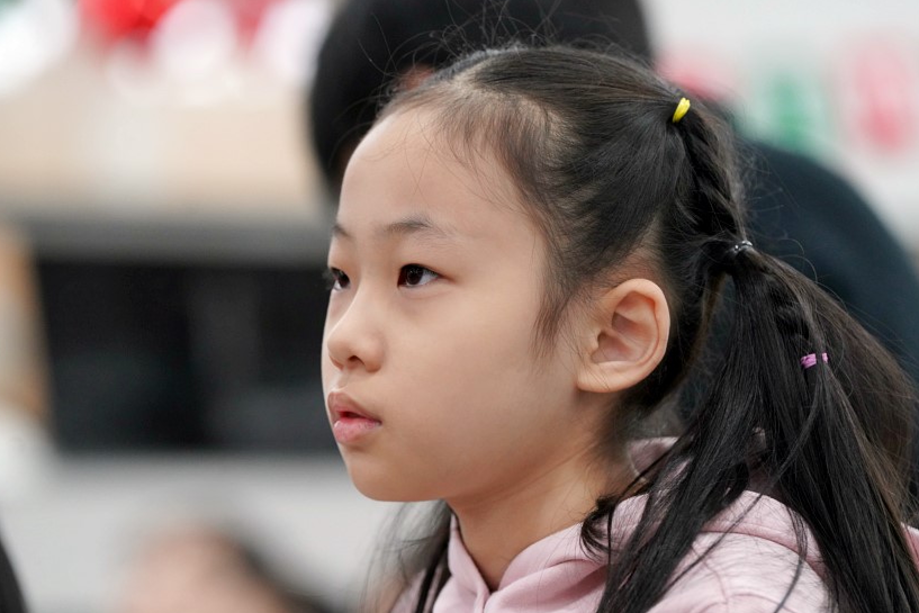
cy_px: 334
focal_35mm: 196
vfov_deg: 7.0
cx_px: 440
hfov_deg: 10.5
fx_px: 5004
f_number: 4
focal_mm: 178
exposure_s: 1/200
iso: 3200
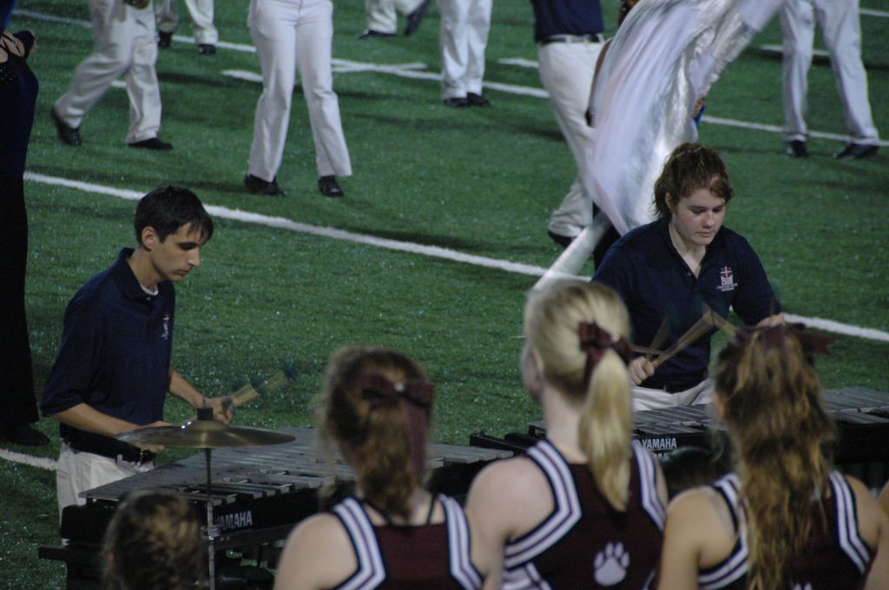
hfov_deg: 6.9
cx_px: 444
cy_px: 295
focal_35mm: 300
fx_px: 7399
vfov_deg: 4.6
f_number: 5.6
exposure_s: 1/50
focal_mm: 200
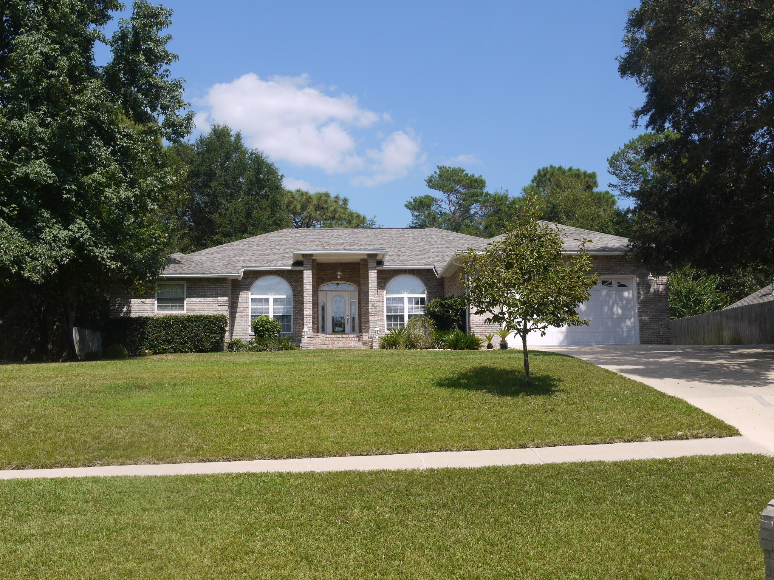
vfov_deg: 36.0
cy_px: 290
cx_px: 387
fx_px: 894
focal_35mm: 40
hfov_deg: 46.8
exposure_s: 1/320
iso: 100
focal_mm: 20
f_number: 8
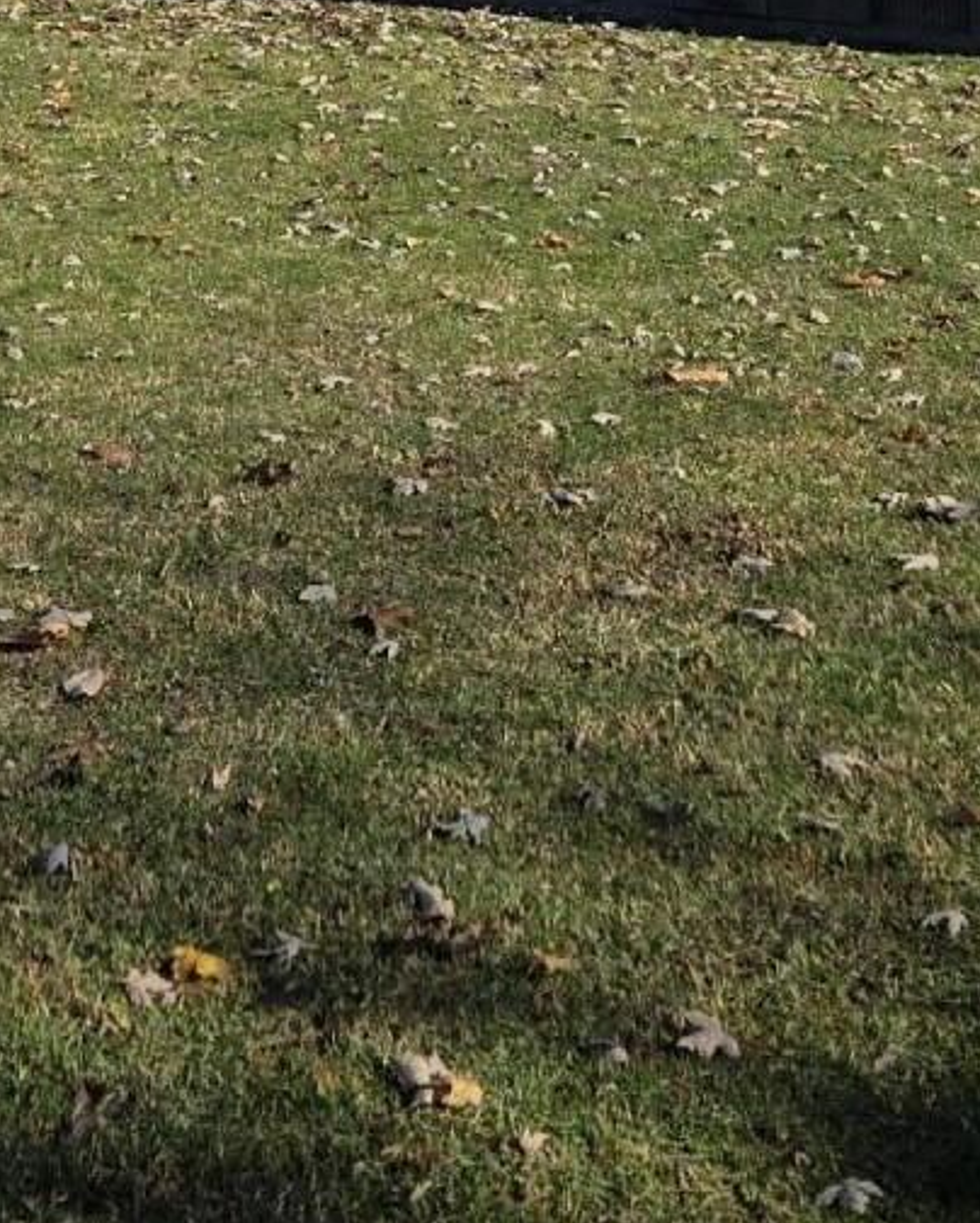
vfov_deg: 19.2
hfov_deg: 17.0
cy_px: -522
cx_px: 87
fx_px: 3223
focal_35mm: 89
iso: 40
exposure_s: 1/2921
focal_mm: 5.4
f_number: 1.8
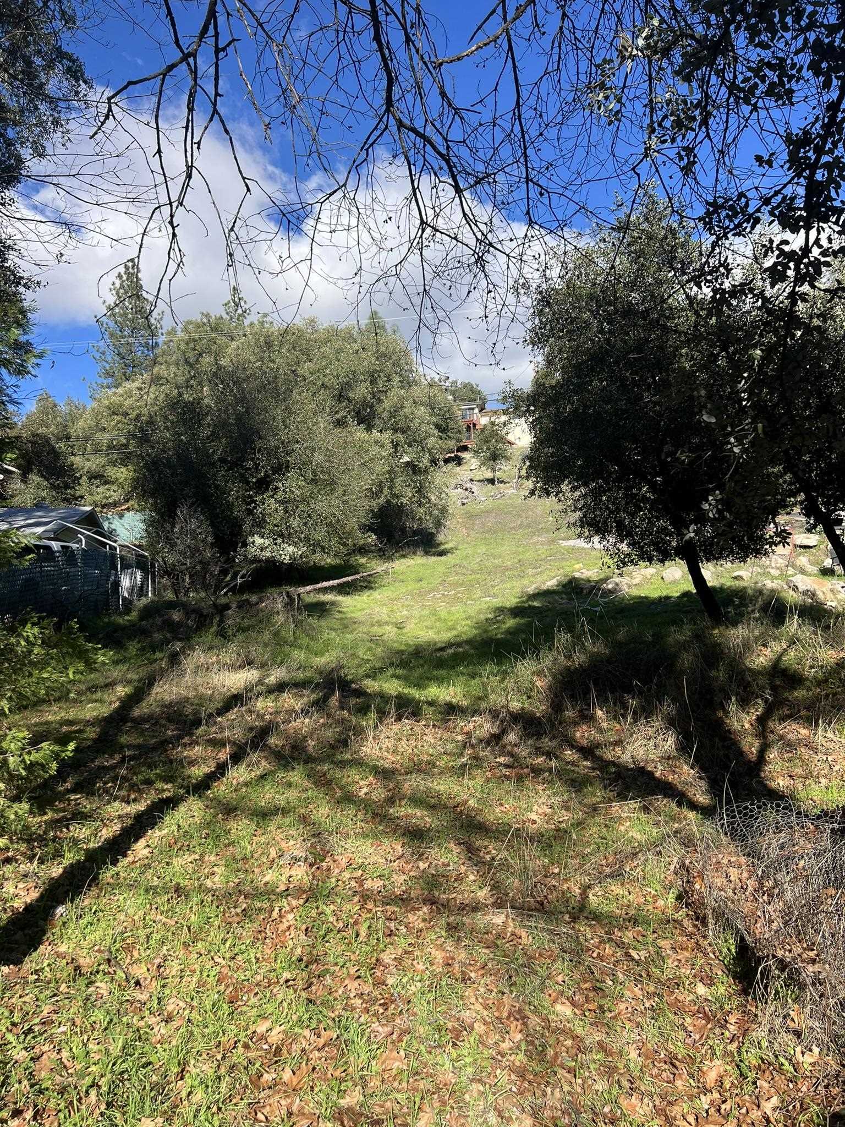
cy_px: 564
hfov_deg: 53.1
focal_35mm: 26
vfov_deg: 67.3
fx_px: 846
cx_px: 422
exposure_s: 1/2165
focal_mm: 5.7
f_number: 1.5
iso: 50
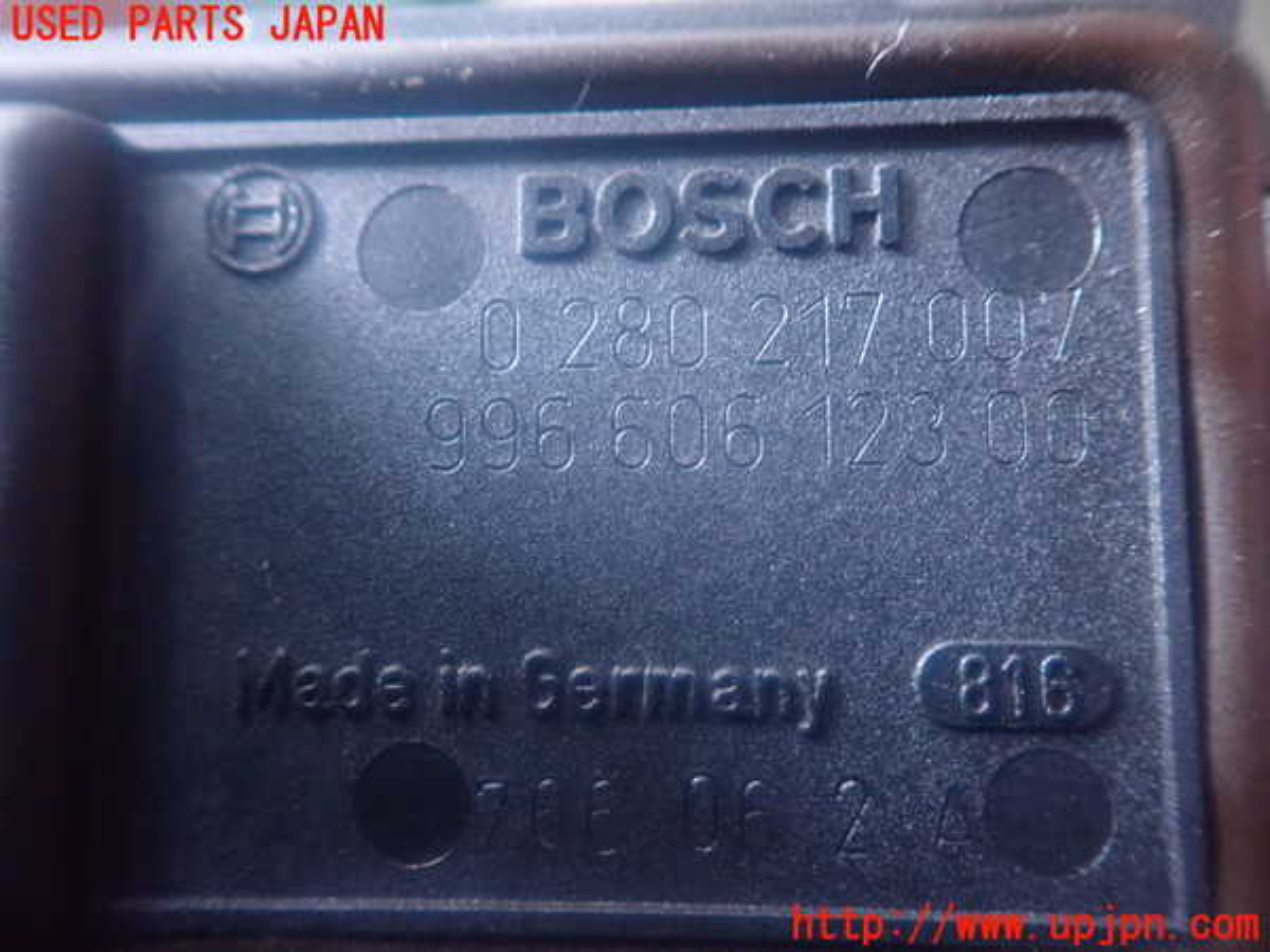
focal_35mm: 30
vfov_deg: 46.8
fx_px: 1101
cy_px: 476
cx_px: 635
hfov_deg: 60.0
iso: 1600
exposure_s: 1/30
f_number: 2.3
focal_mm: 5.5
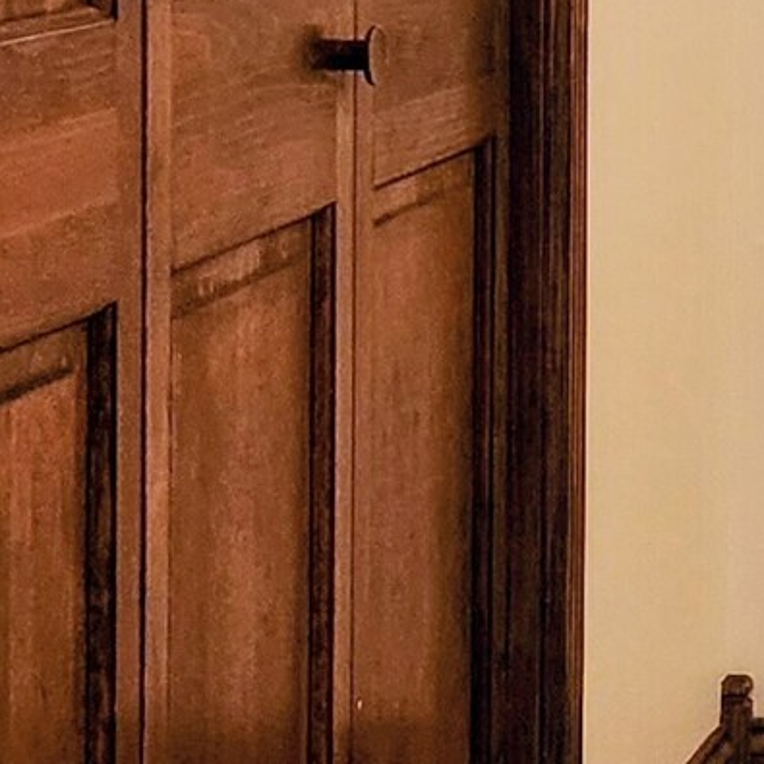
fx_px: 3945
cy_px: 52
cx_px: 2133
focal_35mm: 158
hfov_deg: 9.3
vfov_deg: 11.0
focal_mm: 6.4
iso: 400
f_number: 1.8
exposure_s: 1/120
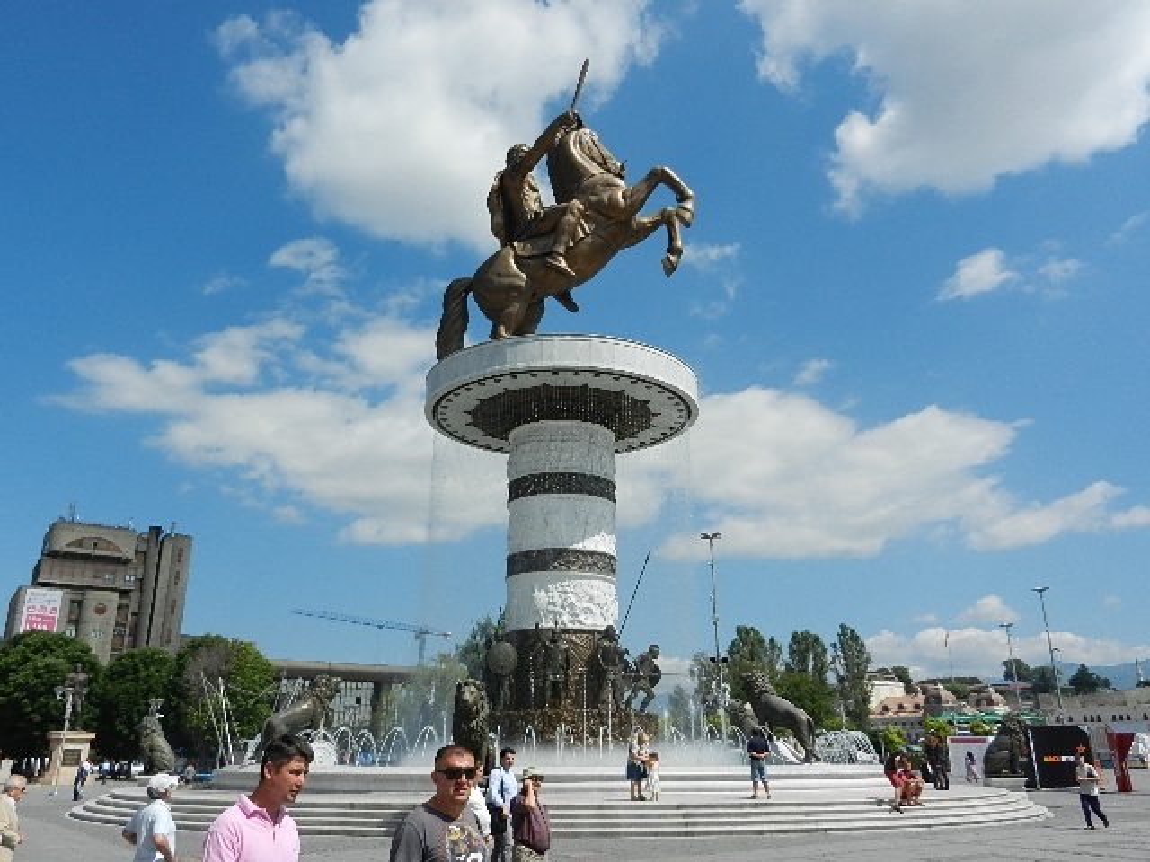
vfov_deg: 48.2
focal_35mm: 29
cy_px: 431
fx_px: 963
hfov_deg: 61.7
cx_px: 575
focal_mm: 5.1
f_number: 7.2
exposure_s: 1/640
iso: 160
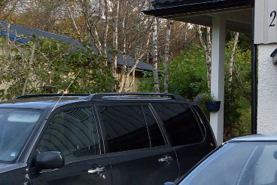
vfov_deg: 12.1
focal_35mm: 110
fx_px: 846
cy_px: 232
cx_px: 201
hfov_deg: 18.5
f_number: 2.8
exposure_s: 1/350
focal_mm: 6.3
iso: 80
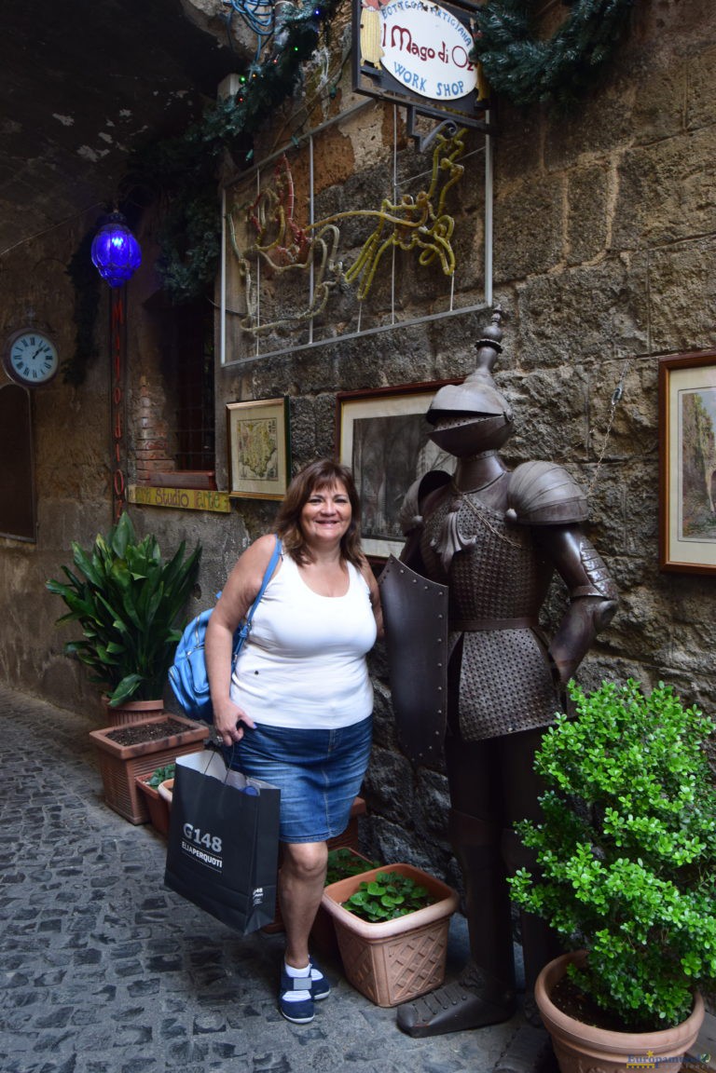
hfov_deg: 45.7
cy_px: 536
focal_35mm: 28
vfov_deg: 64.6
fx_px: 850
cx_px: 358
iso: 800
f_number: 8
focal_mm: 19
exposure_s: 1/60
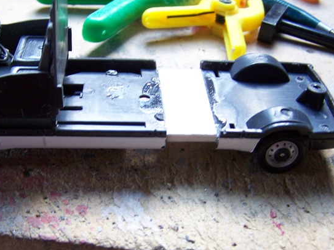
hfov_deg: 34.3
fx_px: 540
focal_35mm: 56
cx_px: 140
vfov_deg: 26.1
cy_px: 141
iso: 140
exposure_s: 1/15
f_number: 2.8
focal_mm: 6.3
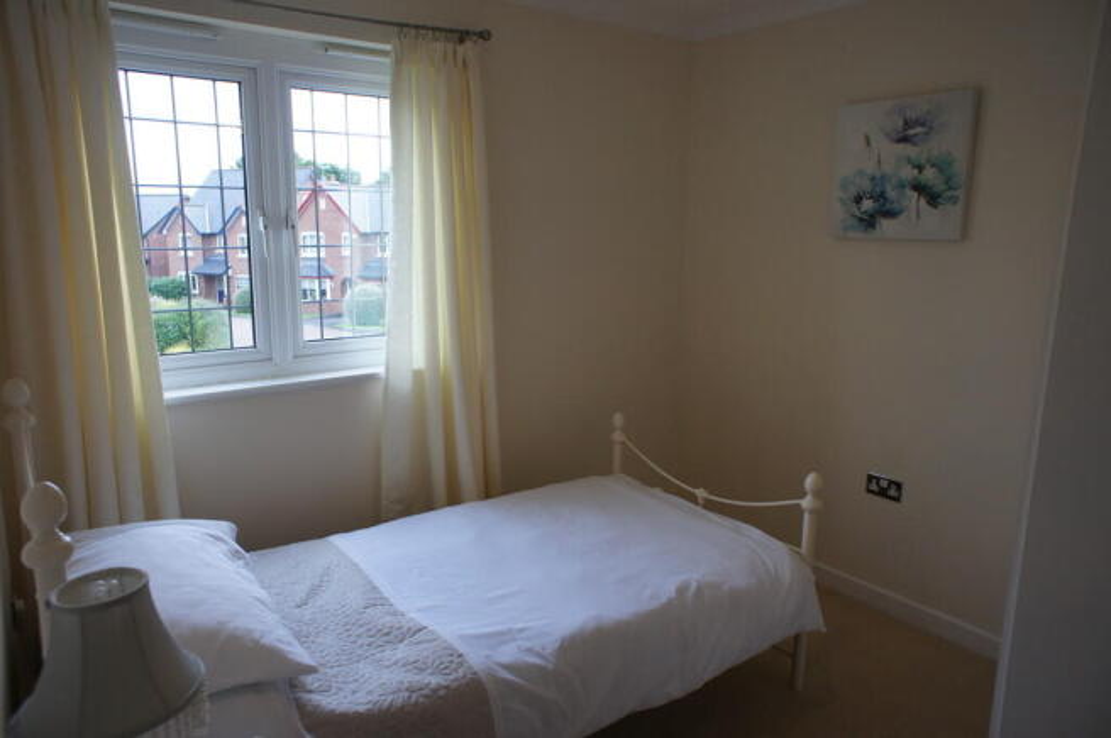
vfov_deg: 53.0
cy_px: 369
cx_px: 556
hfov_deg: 73.8
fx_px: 740
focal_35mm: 24
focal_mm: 16
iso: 200
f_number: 4.5
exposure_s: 1/60
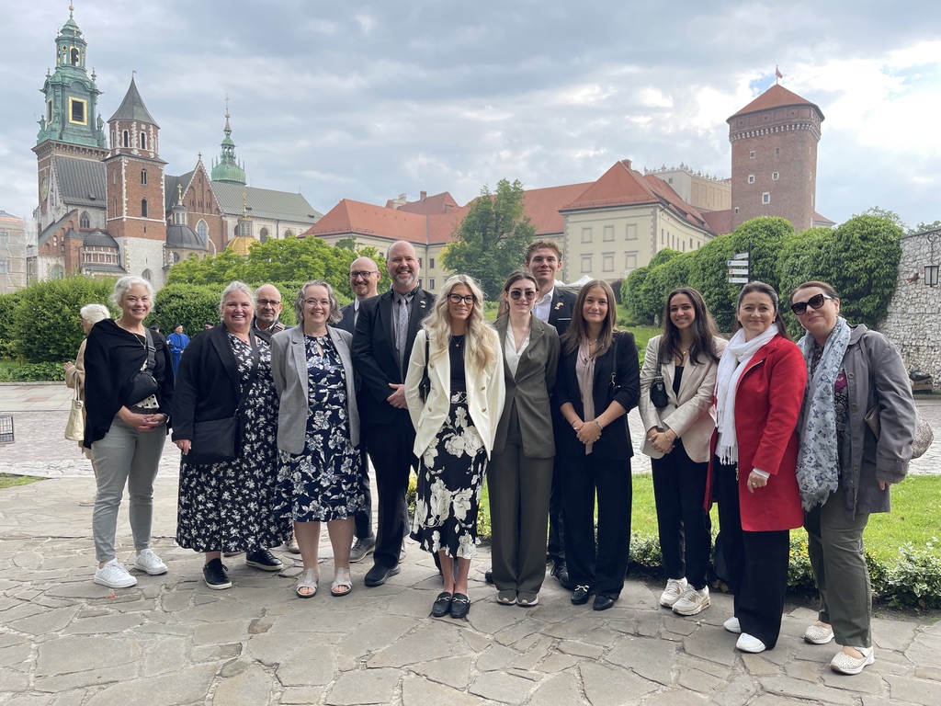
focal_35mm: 25
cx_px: 470
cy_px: 353
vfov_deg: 54.9
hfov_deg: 69.4
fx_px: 680
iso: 32
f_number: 1.6
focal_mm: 5.1
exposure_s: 1/575
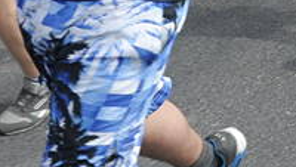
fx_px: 943
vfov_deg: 9.5
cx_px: 178
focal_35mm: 120
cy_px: -169
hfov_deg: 17.8
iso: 800
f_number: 11
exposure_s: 1/500
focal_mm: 18
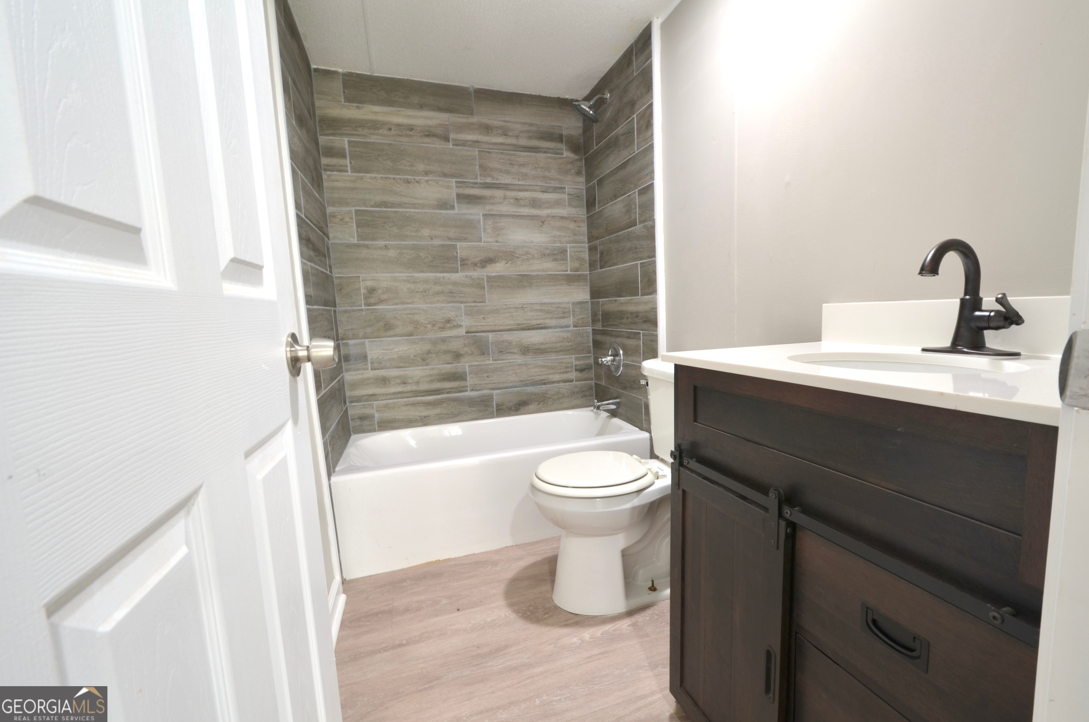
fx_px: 453
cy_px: 361
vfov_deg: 77.1
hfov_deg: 100.5
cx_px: 544
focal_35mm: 15
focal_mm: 10
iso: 100
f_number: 9
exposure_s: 1
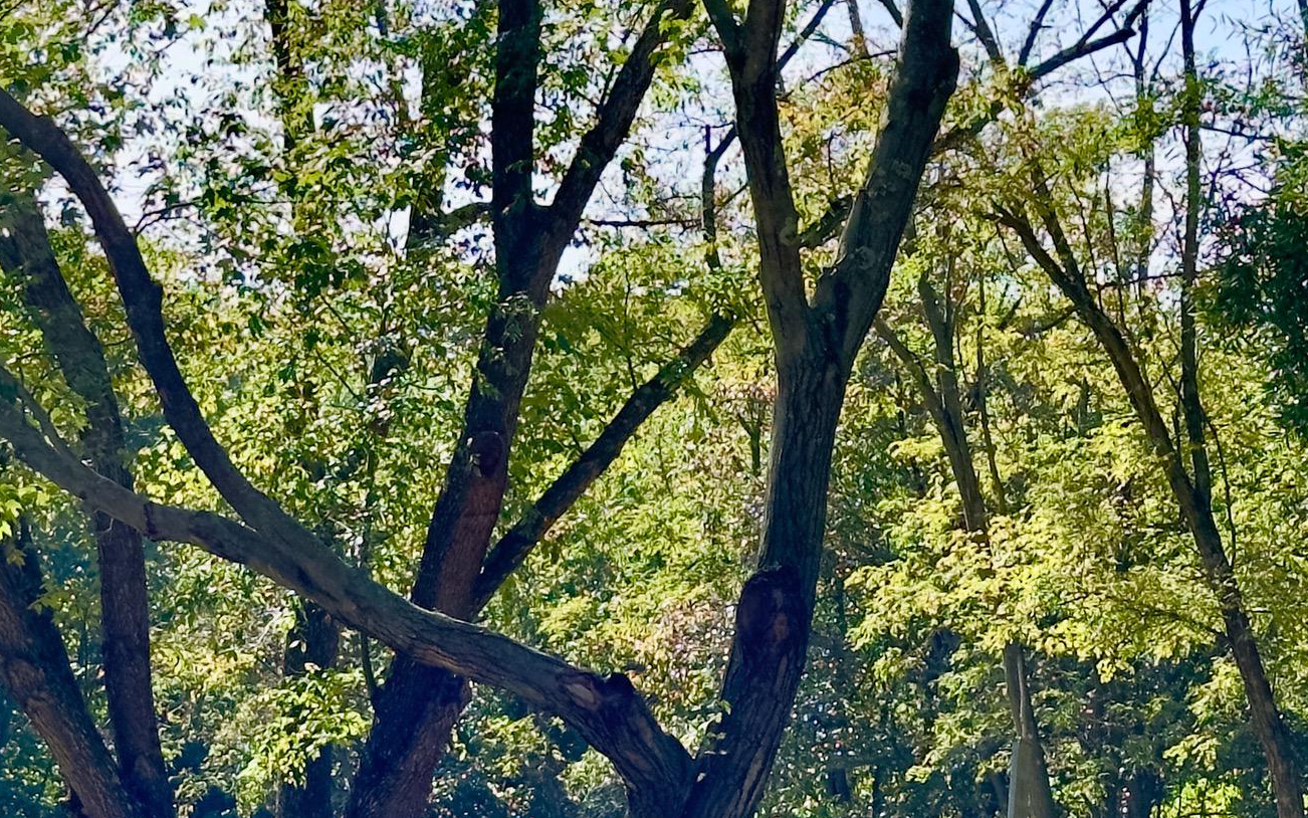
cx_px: 301
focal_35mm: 80
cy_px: 638
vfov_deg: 16.2
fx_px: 2852
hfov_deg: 25.5
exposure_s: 1/1171
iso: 64
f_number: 1.78
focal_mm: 6.86
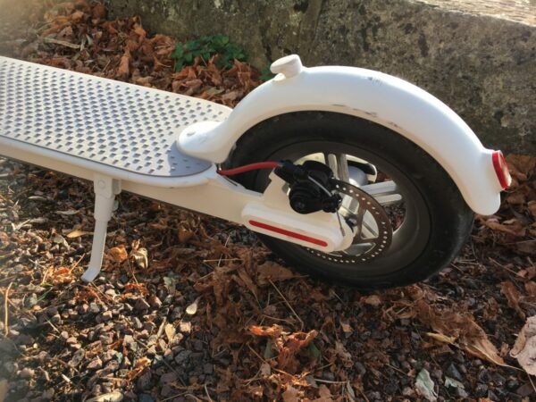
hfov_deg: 61.7
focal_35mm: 29
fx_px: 449
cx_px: 268
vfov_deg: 48.2
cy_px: 201
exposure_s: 1/442
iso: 25
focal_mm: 4.15
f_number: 2.2
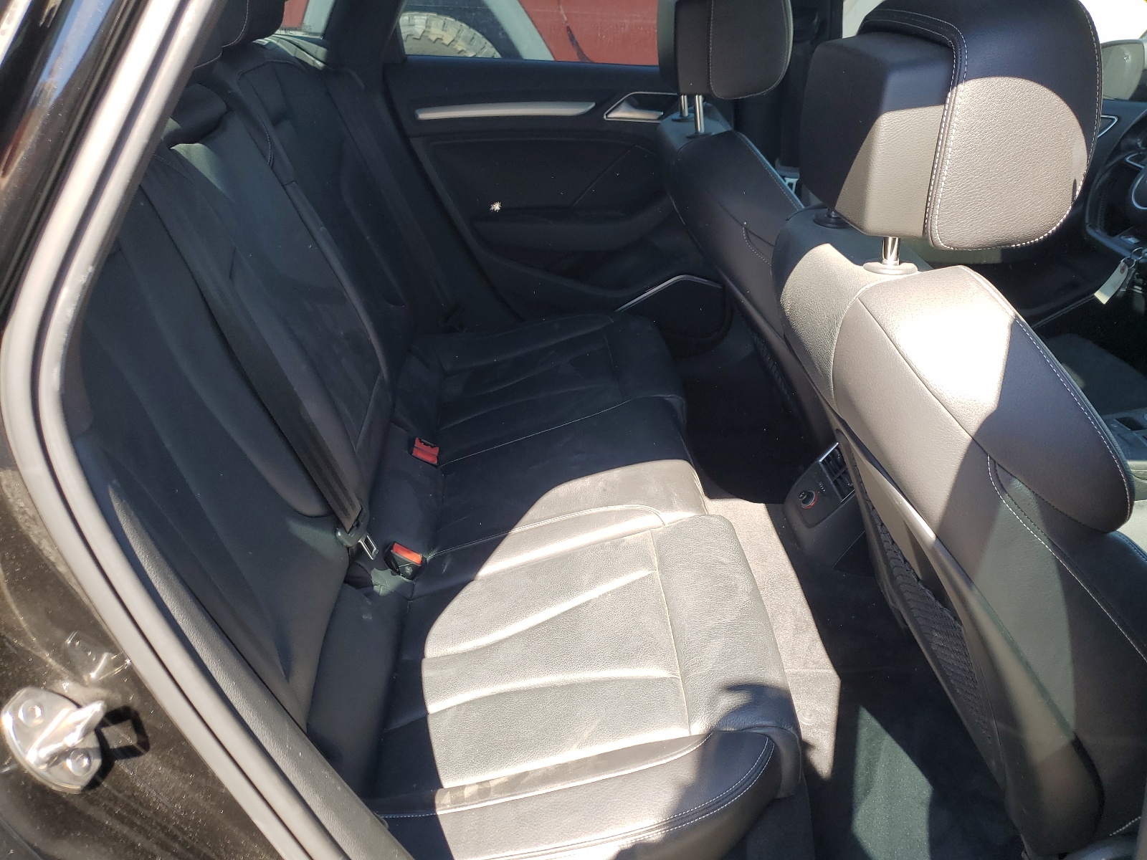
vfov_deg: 53.1
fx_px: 862
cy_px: 430
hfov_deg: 67.3
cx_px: 574
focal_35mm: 26
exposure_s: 1/312
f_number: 1.5
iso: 50
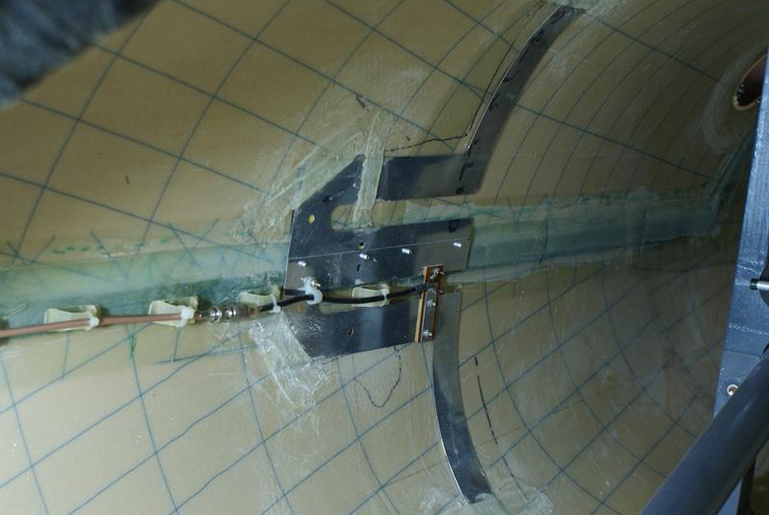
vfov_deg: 20.2
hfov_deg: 29.7
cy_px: 297
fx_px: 1447
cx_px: 340
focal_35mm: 68
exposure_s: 1/60
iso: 250
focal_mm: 35
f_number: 5.6
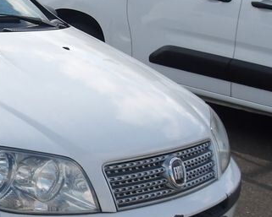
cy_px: 112
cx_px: -94
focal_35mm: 84
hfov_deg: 20.5
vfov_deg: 18.3
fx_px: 676
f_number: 10.4
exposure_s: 1/94
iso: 100
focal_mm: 4.9
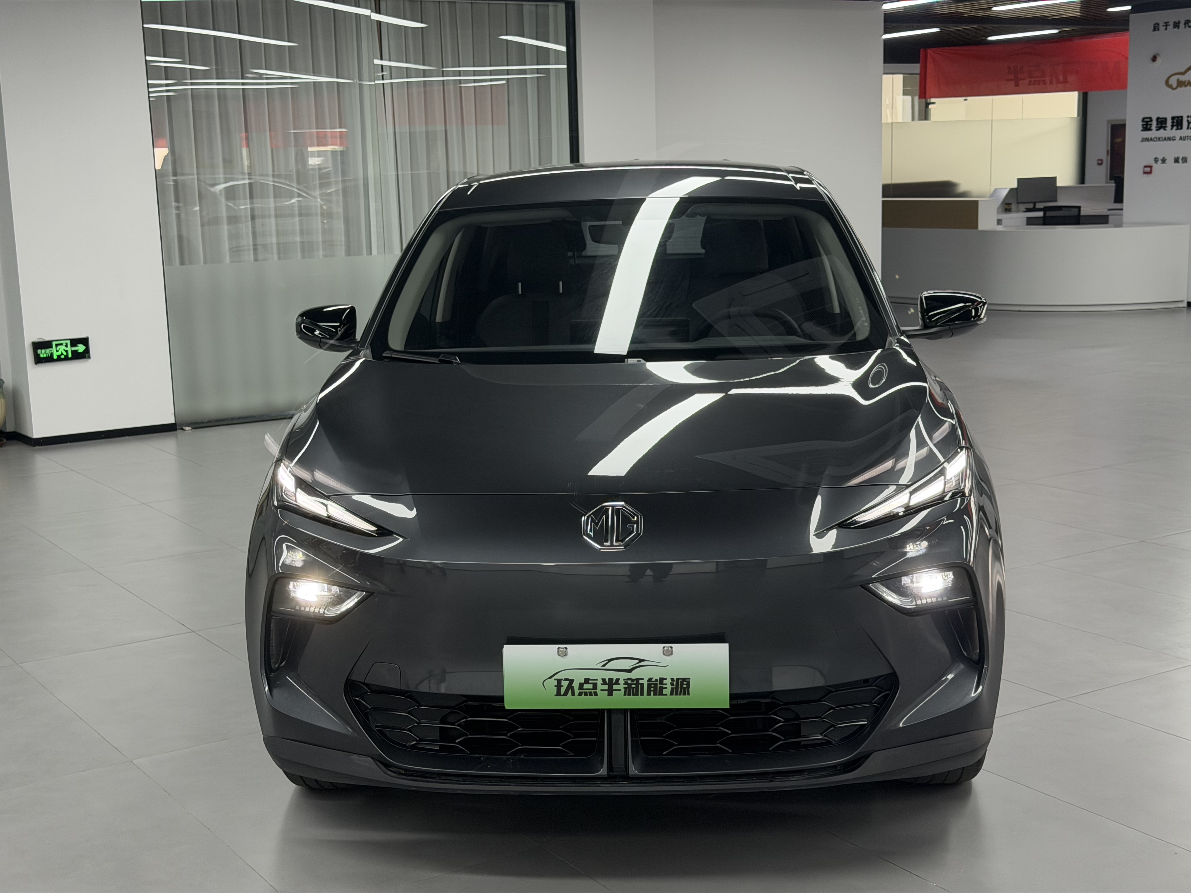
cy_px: 446
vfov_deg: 30.3
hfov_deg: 39.7
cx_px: 596
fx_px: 1651
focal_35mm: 48
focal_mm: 6.76
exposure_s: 1/246
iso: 200
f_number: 1.78
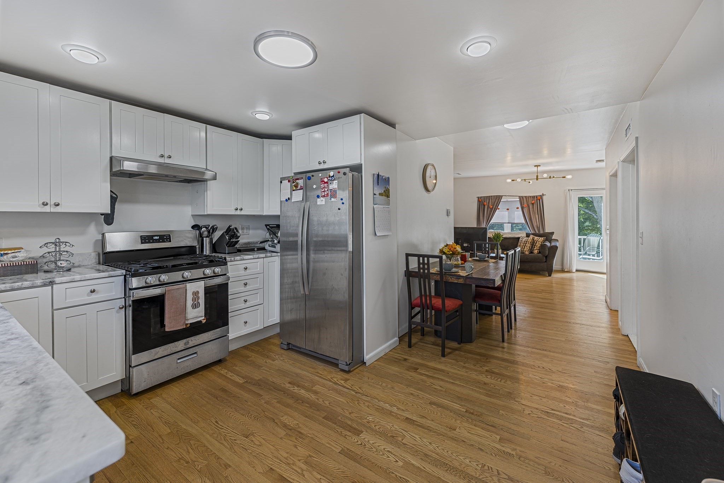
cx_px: 362
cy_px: 242
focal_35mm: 14
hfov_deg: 104.3
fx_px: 282
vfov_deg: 81.2
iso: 100
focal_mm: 14
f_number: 4.5
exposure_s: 1/4
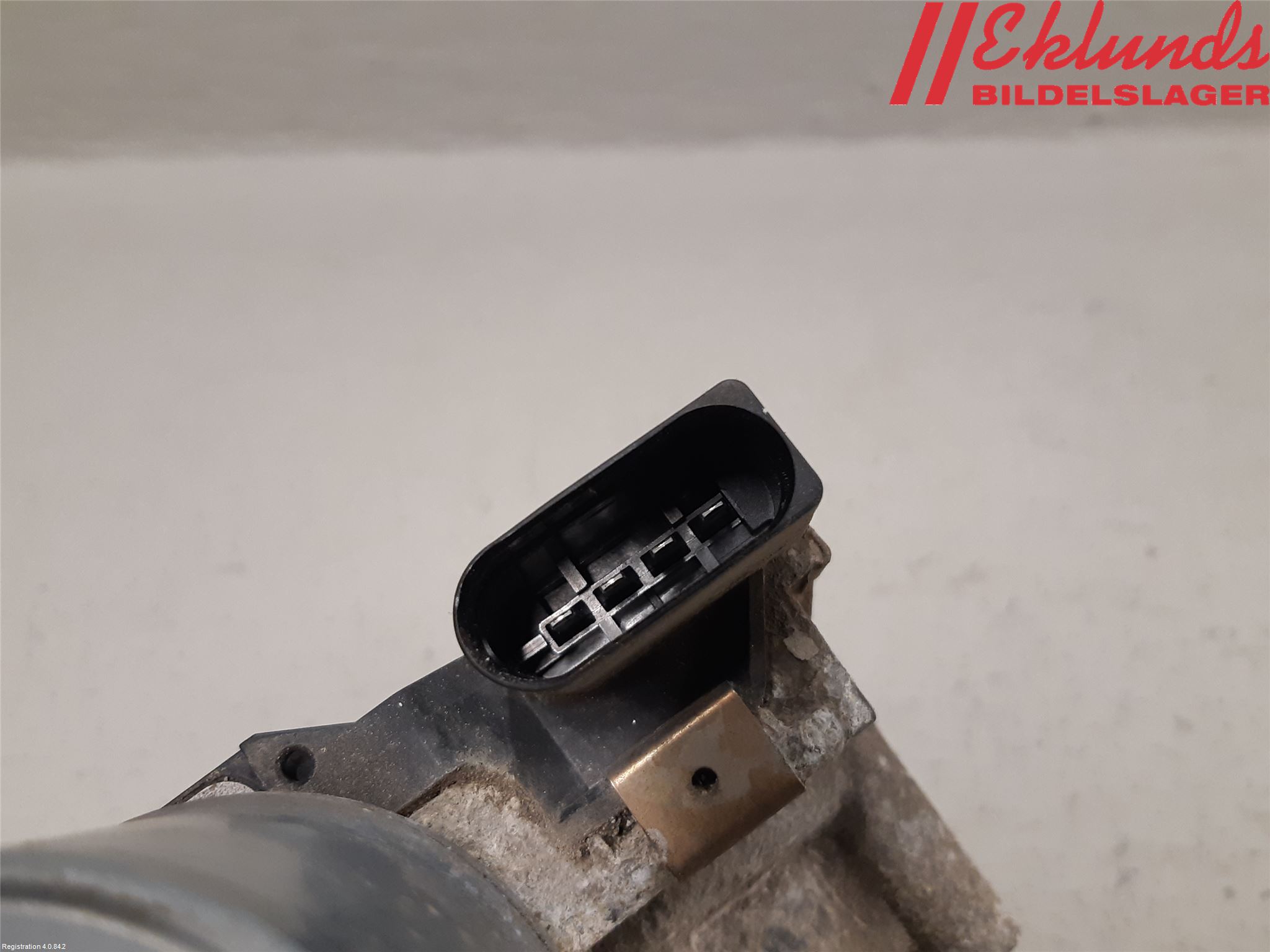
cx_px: 635
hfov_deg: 67.3
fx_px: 954
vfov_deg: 53.1
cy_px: 476
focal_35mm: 26
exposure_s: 1/50
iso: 160
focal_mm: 3.93
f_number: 1.7
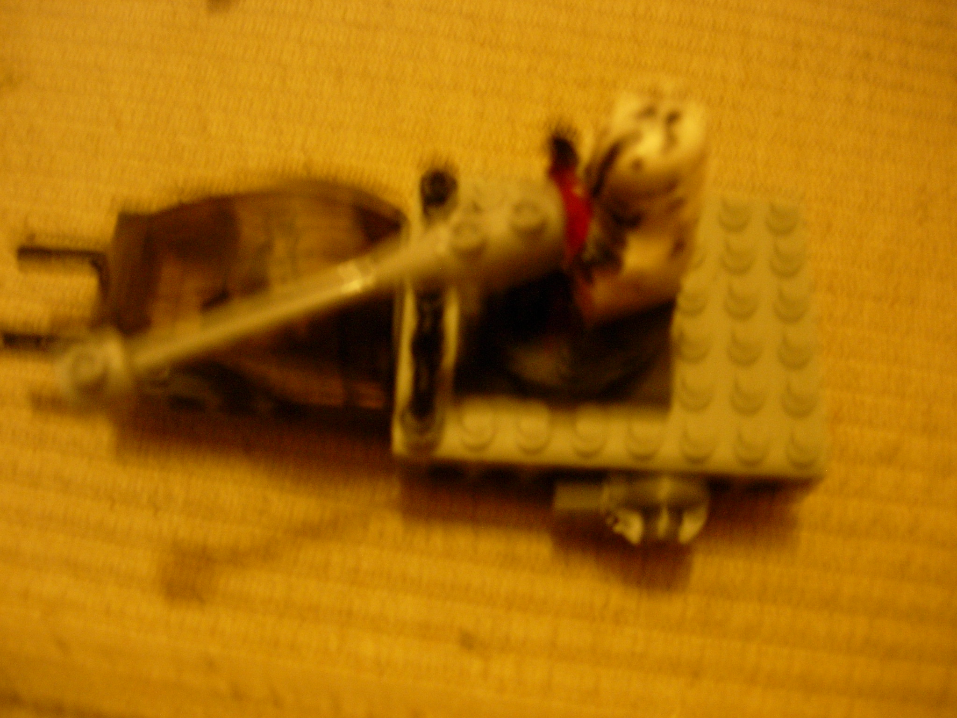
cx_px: 478
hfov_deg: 49.0
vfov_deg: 37.7
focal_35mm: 38
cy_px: 359
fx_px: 1051
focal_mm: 7.8
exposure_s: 1/4.8
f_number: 2.8
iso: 200
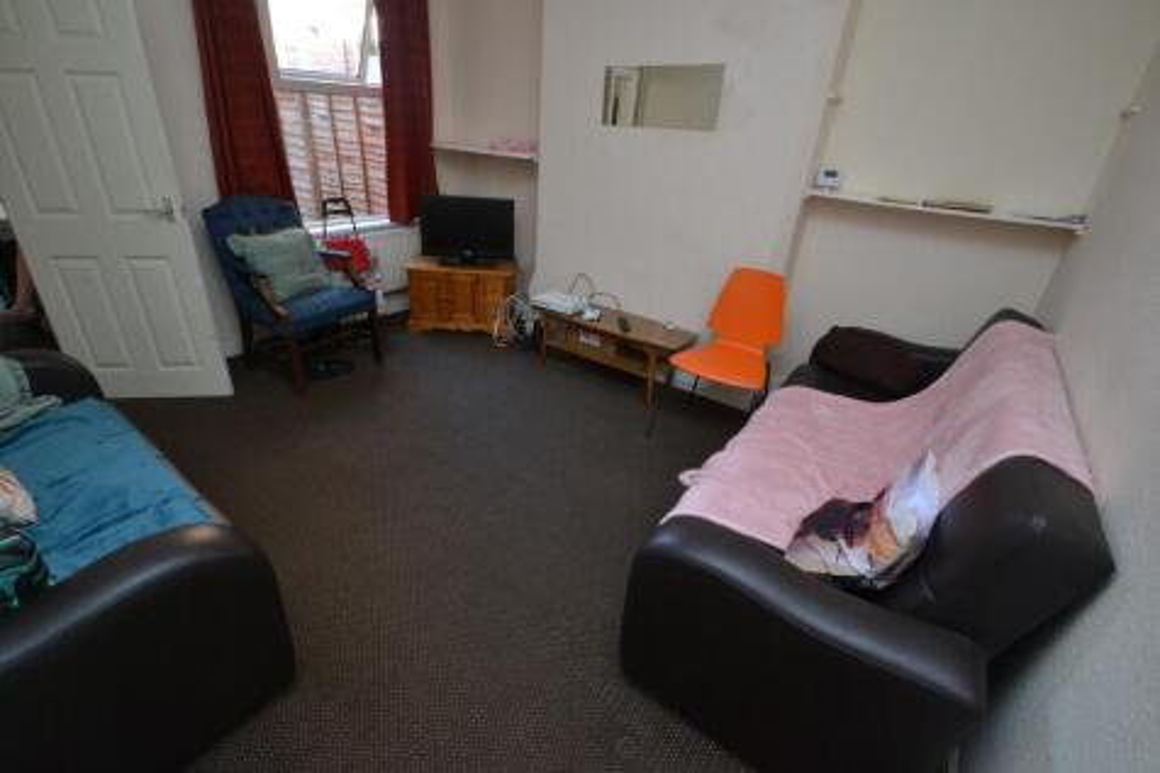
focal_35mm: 15
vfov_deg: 77.3
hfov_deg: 100.4
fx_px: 483
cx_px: 580
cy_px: 386
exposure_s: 1/100
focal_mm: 10
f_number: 8
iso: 1600
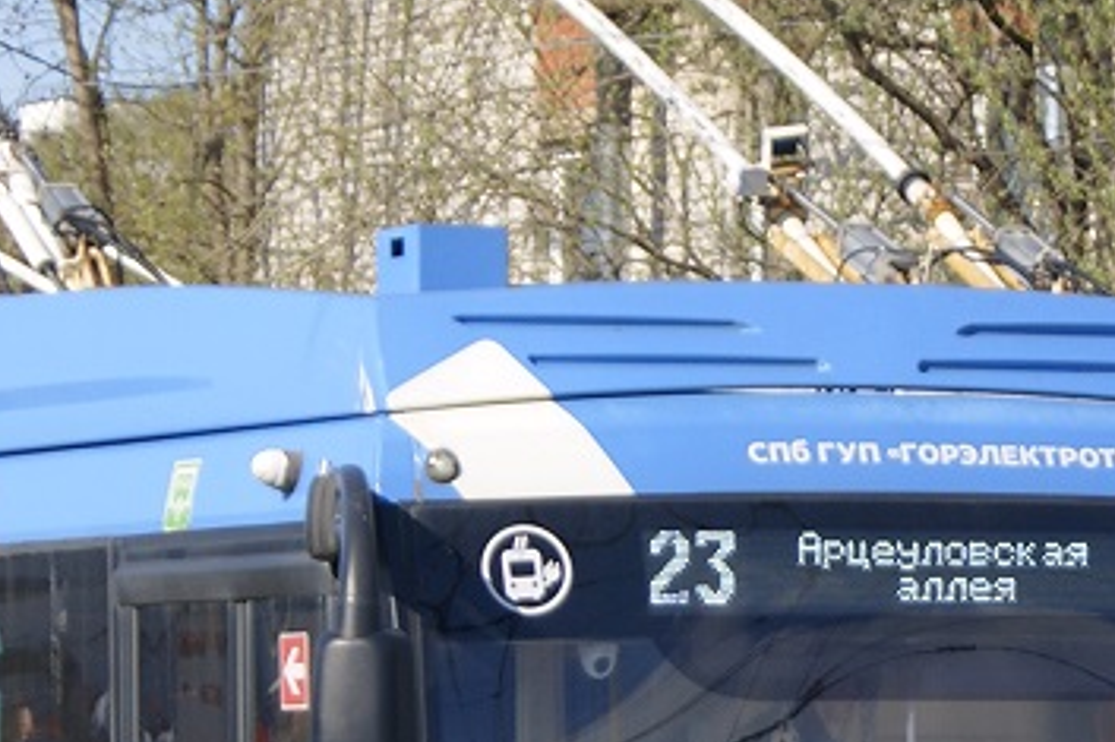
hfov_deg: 6.3
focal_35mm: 327
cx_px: 862
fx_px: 10122
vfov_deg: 4.2
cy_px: 567
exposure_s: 1/400
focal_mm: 55
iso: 100
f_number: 5.6
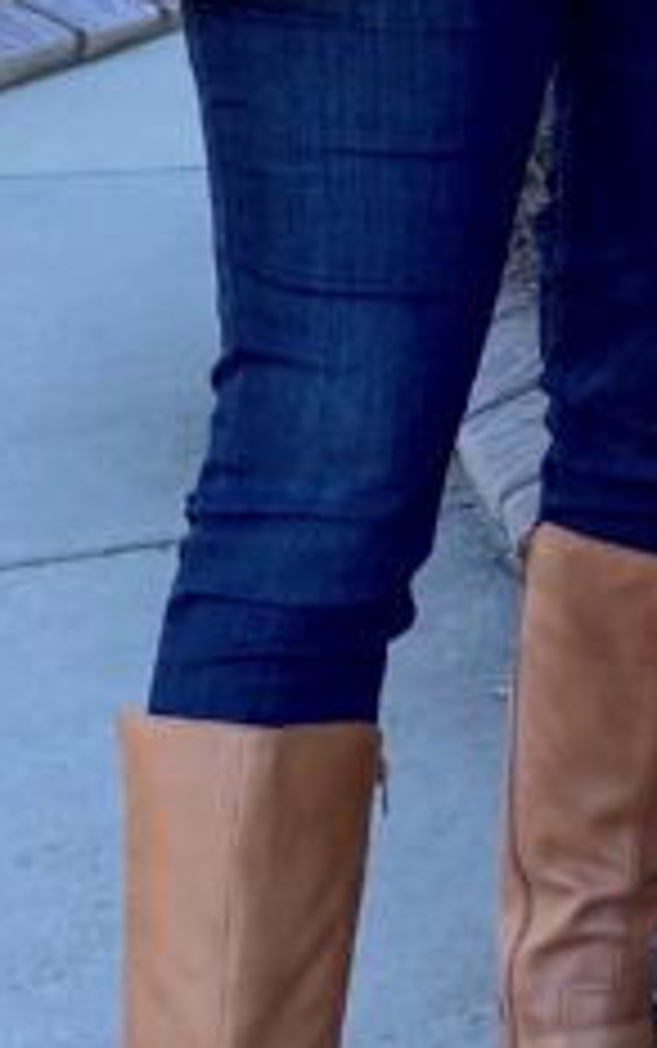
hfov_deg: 10.8
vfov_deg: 16.5
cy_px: -198
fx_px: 3460
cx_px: 536
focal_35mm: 121
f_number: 1.8
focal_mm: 4.25
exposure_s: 1/738
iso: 32
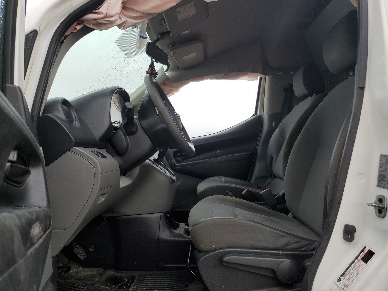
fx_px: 291
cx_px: 194
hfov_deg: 67.3
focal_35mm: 26
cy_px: 146
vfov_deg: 53.1
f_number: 1.5
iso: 50
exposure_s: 1/833
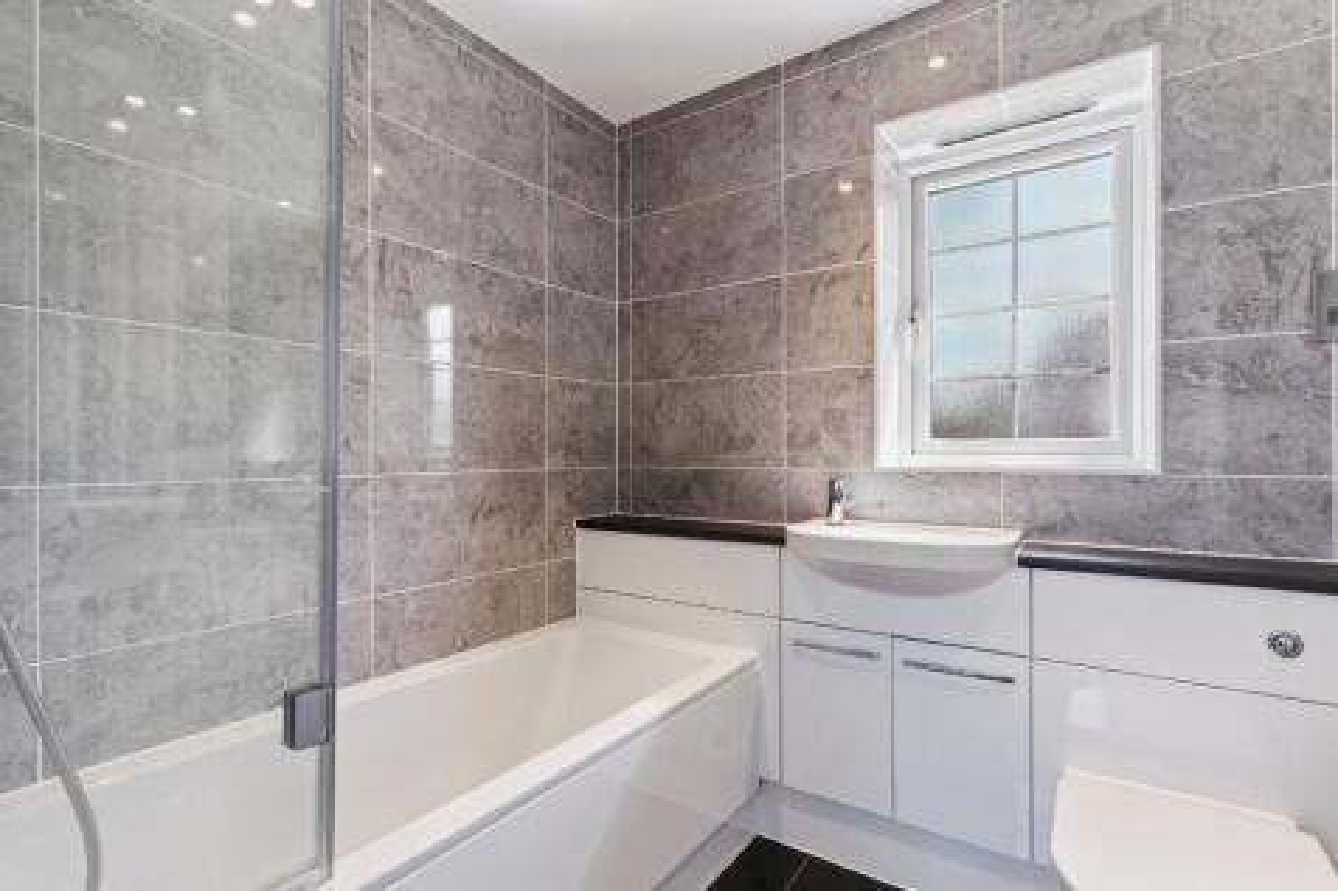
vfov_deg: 70.4
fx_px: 632
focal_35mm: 17
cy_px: 446
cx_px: 669
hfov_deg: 93.3
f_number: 6.3
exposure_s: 1/200
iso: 800
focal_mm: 17
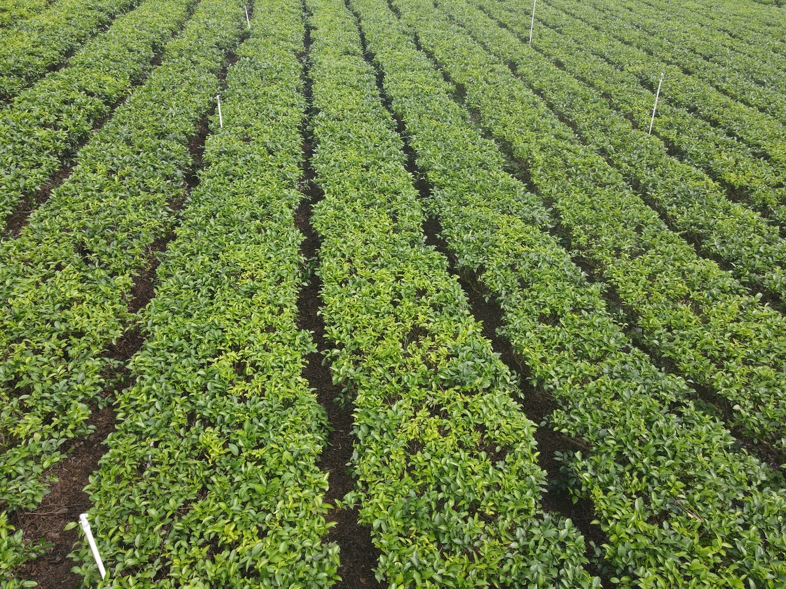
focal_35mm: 24
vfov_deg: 56.8
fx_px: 545
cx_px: 393
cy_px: 294
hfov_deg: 71.6
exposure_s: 1/200
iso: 100
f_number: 2.8
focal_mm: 4.5
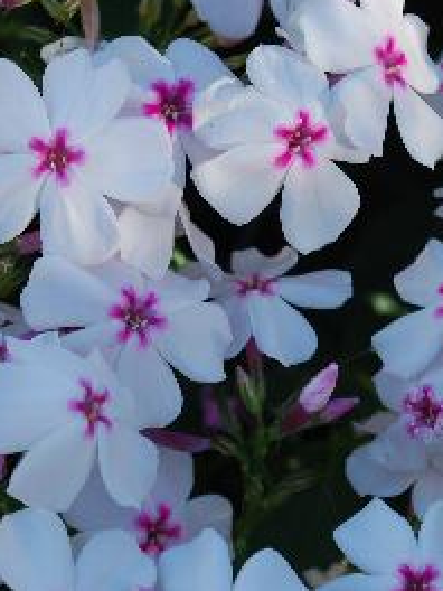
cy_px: 293
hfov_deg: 14.1
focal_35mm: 105
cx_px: 121
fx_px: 1792
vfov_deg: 18.7
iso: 125
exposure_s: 1/60
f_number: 8
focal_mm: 48
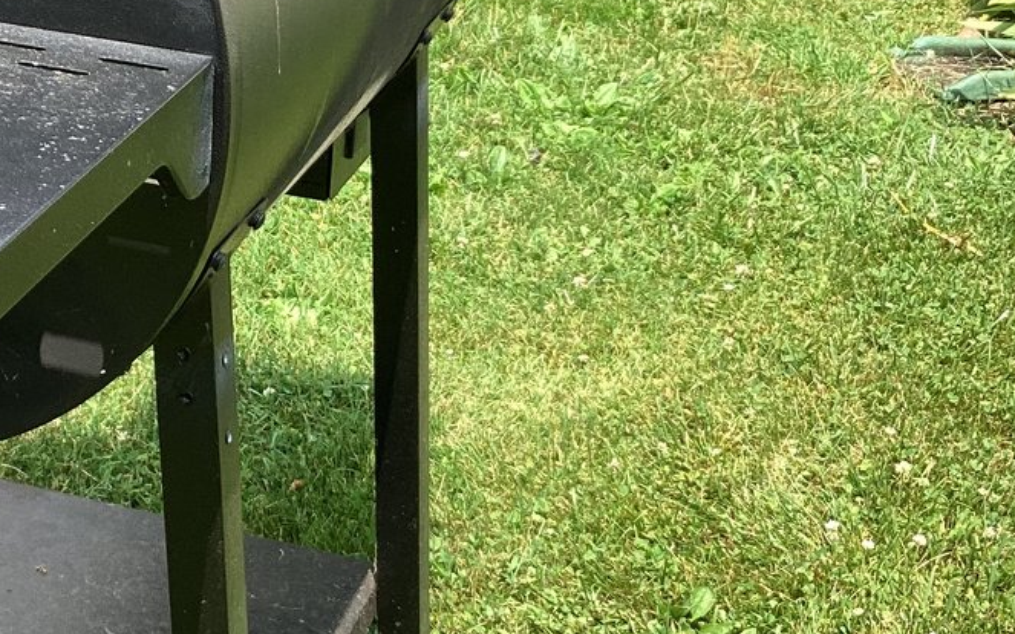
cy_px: 332
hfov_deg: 27.3
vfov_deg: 17.4
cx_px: 301
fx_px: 2074
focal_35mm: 75
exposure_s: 1/364
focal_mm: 3.3
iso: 25
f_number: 2.4
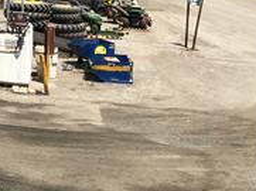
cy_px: -68
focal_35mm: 96
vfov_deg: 14.6
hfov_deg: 17.4
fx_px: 709
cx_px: -175
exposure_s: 1/2857
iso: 25
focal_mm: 3.99
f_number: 1.8
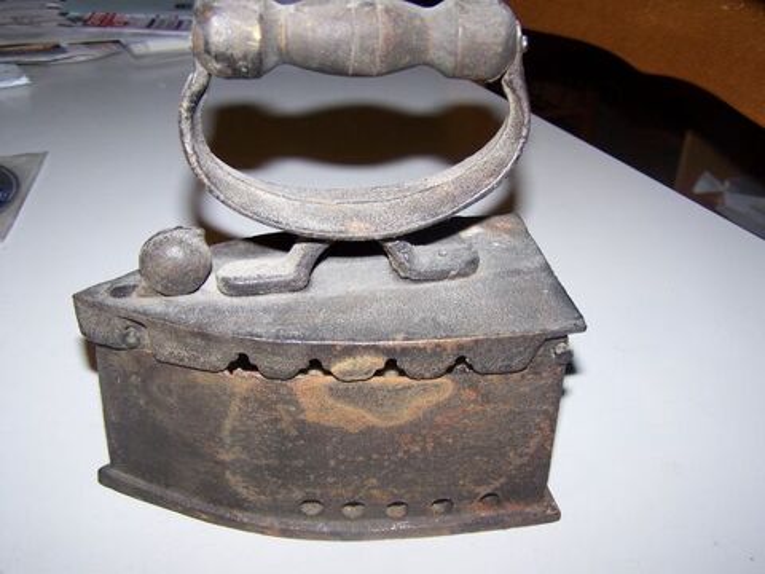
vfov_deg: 37.7
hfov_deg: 49.0
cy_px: 287
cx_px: 382
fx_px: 840
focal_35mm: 38
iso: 80
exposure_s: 1/60
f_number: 2.8
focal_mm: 6.3
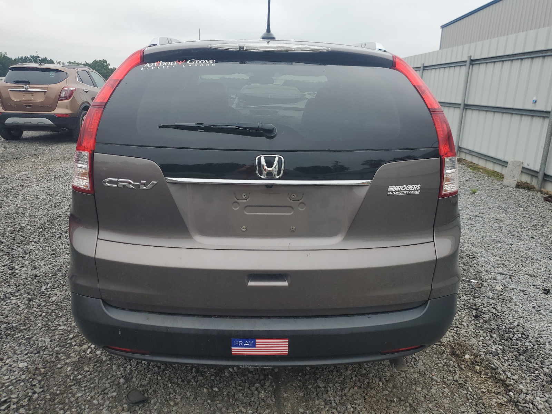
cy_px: 207
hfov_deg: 67.3
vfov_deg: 53.1
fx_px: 415
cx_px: 276
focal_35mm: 26
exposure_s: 1/714
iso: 50
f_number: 1.5
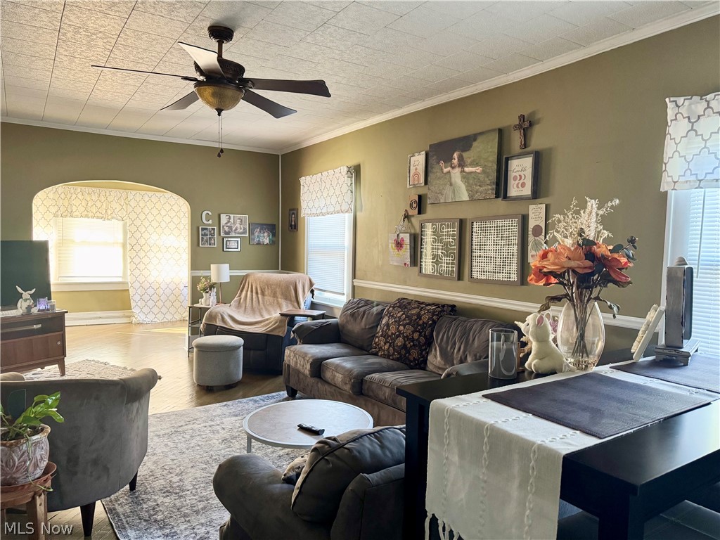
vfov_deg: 56.8
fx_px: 499
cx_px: 360
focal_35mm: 24
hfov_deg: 71.6
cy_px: 270
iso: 400
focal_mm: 6.76
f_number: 1.78
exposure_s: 1/60
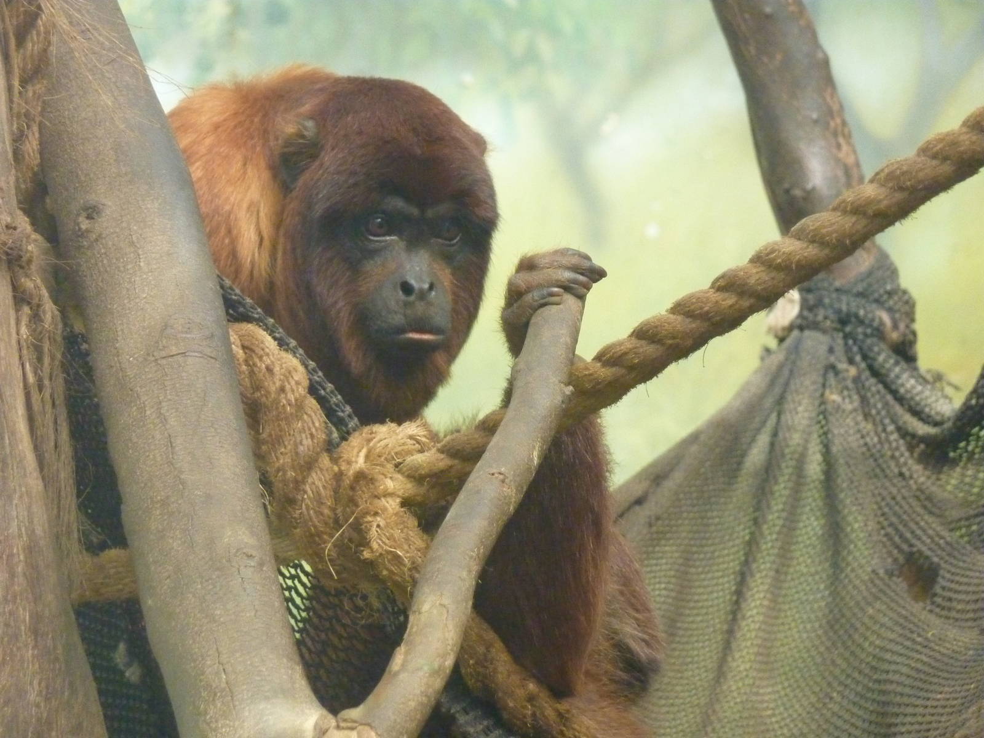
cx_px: 492
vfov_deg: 5.0
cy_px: 369
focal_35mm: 300
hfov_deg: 6.6
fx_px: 8528
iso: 800
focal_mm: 49.2
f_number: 4.9
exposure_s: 1/250
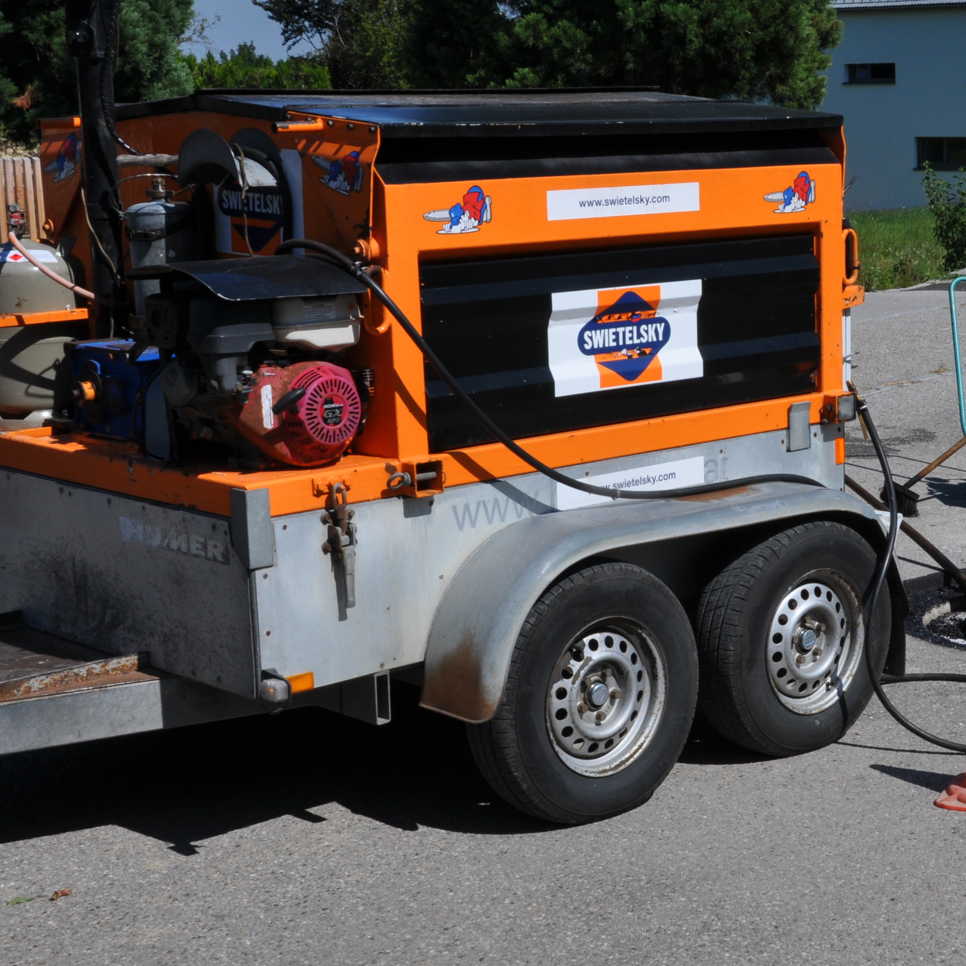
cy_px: 520
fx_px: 2147
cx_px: 805
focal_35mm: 68
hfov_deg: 24.8
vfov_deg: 25.4
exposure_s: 1/200
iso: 200
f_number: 14
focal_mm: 26
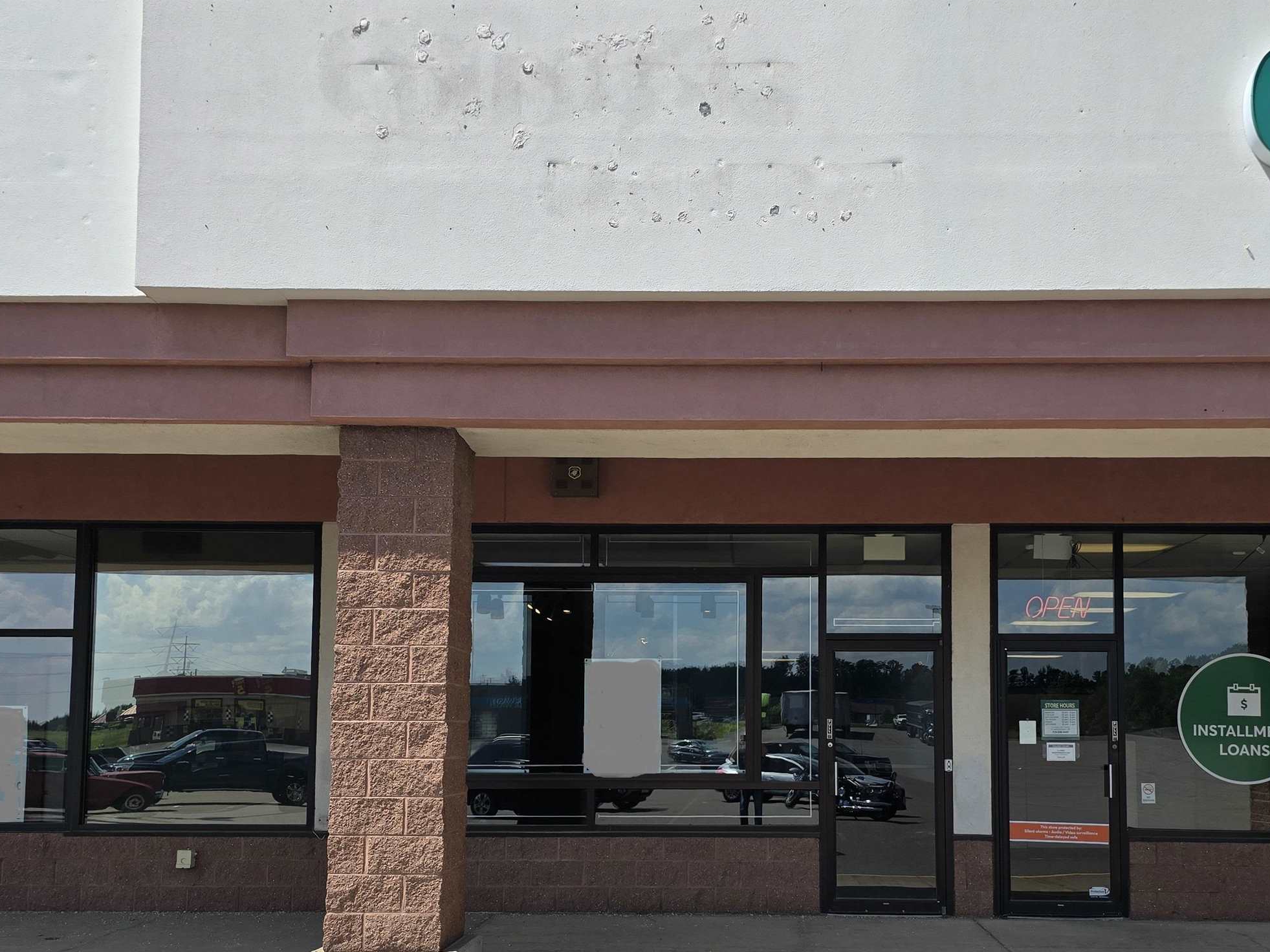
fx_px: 1321
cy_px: 652
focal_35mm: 36
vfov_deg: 39.1
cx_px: 730
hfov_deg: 51.2
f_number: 1.7
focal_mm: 6.3
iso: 12
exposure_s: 1/843
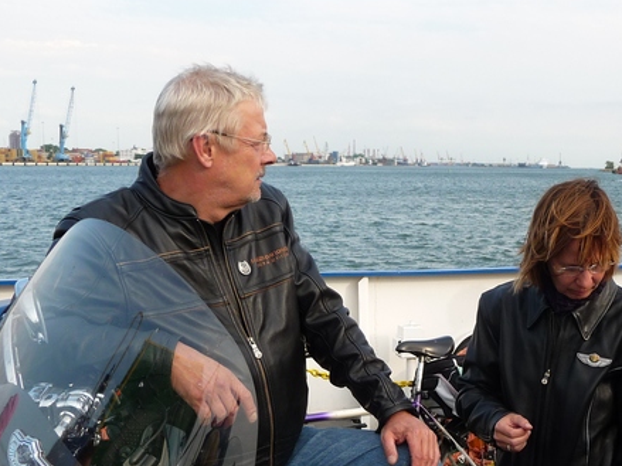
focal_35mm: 51
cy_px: 319
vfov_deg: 28.3
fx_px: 916
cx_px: 446
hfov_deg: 36.8
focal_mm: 4.7
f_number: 3.3
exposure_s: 1/250
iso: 100
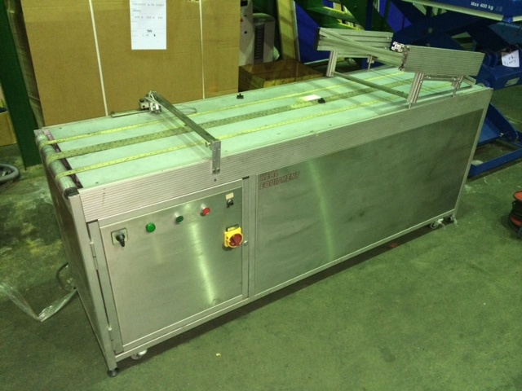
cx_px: 261
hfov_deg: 60.0
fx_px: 452
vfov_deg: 46.8
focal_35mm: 30
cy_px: 196
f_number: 2.2
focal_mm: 4.12
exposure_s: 1/24
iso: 320
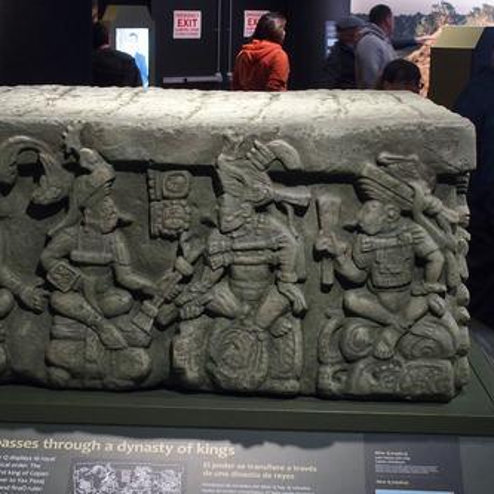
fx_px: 1195
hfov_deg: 23.3
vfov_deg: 23.4
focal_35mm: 74
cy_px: 248
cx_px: 165
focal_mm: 13.2
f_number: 2.8
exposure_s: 1/15
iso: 1000
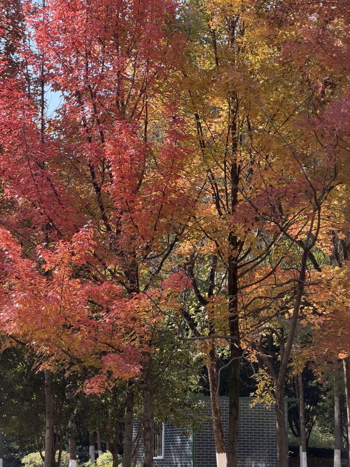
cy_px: 234
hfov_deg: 14.8
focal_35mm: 100
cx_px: 175
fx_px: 1348
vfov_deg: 19.6
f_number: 2.8
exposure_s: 1/168
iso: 50
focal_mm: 16.89
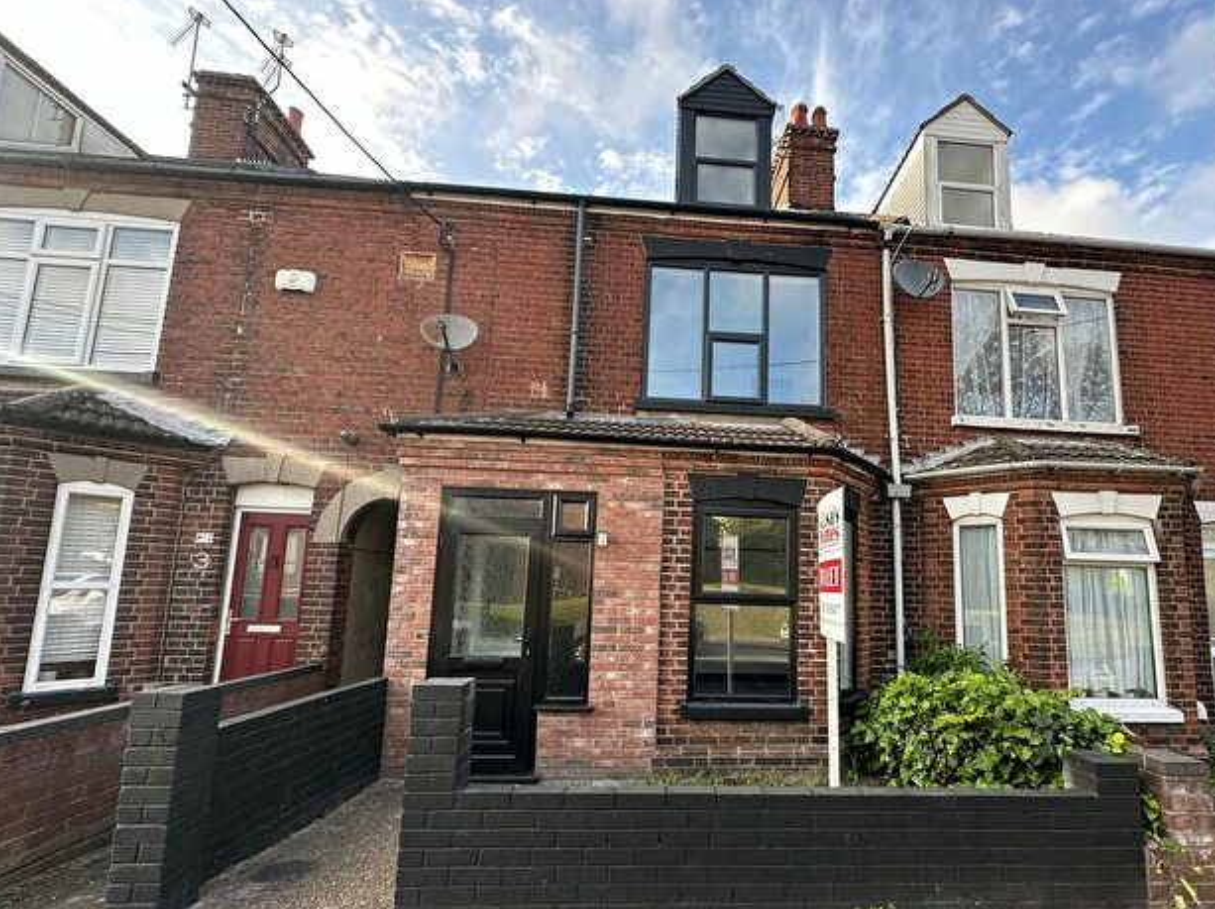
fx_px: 561
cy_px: 514
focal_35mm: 16
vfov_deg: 77.7
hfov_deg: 94.0
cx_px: 686
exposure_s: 1/161
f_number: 2.2
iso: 40
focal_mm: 2.22
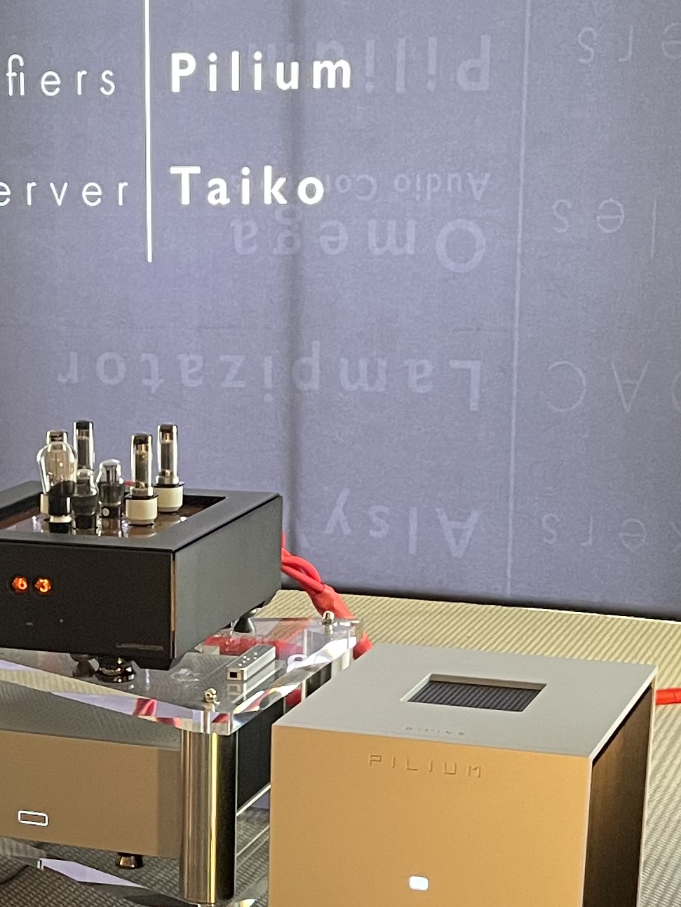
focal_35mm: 81
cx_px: 10
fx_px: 2124
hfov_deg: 17.8
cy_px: 805
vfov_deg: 23.5
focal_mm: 4.2
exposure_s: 1/59
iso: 320
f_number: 1.6
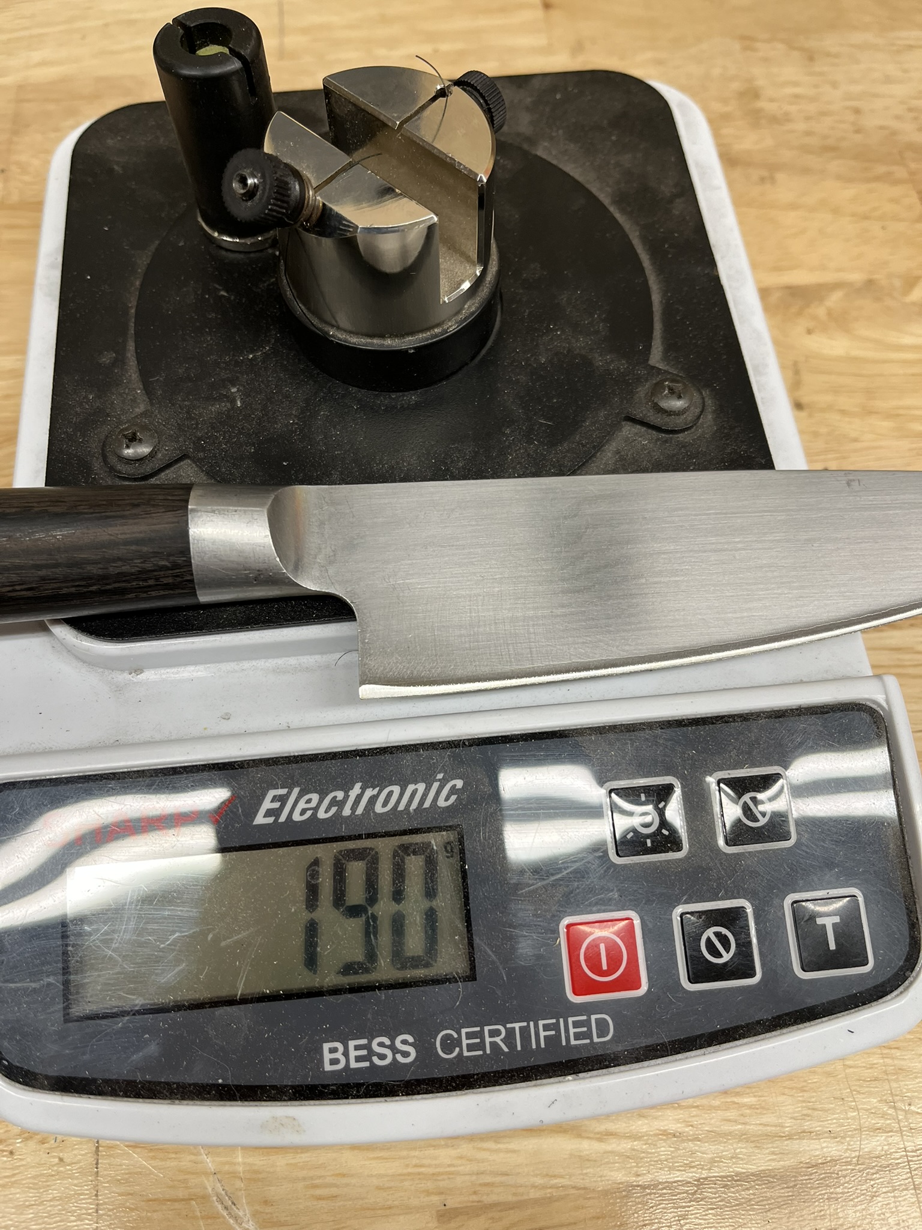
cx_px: 461
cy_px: 615
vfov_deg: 67.3
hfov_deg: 53.1
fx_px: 923
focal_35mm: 26
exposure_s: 1/120
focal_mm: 5.1
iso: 125
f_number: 1.6
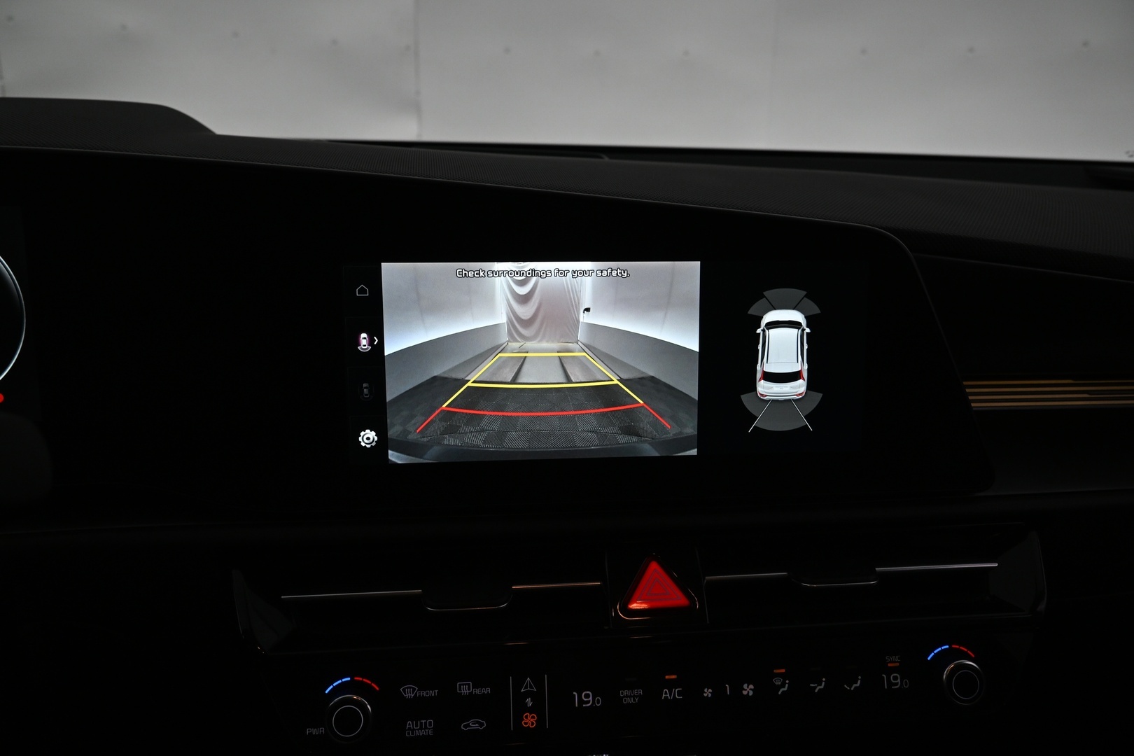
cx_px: 567
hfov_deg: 73.7
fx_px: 756
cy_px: 378
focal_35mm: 24
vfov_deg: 53.1
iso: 640
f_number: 5
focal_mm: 16
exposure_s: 1/100
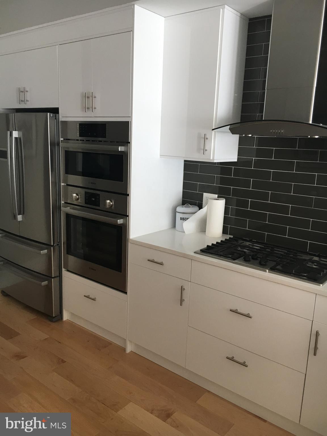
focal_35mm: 29
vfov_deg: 61.7
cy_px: 218
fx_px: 365
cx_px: 164
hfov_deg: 48.2
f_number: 2.2
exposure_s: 1/30
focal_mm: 4.15
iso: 40
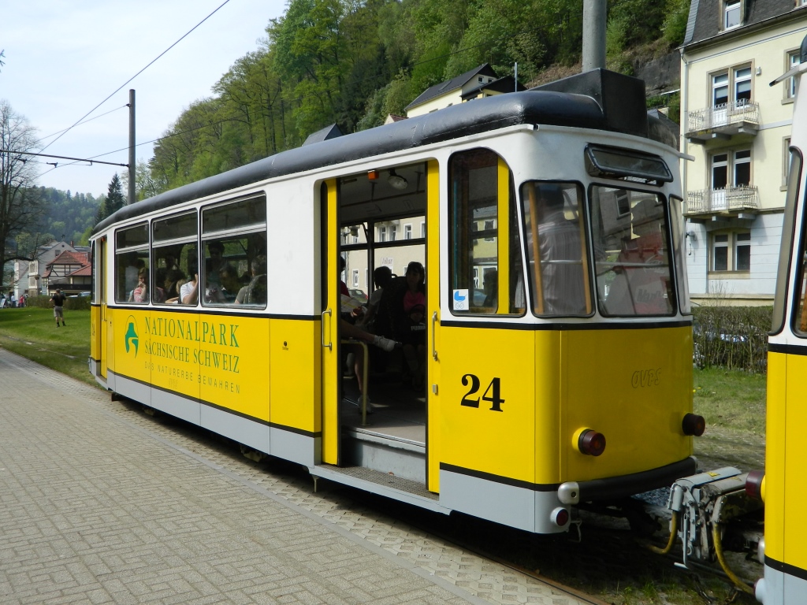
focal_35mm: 31
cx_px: 404
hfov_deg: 58.4
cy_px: 302
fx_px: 723
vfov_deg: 45.4
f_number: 3.2
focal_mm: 5.6
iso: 80
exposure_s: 1/640
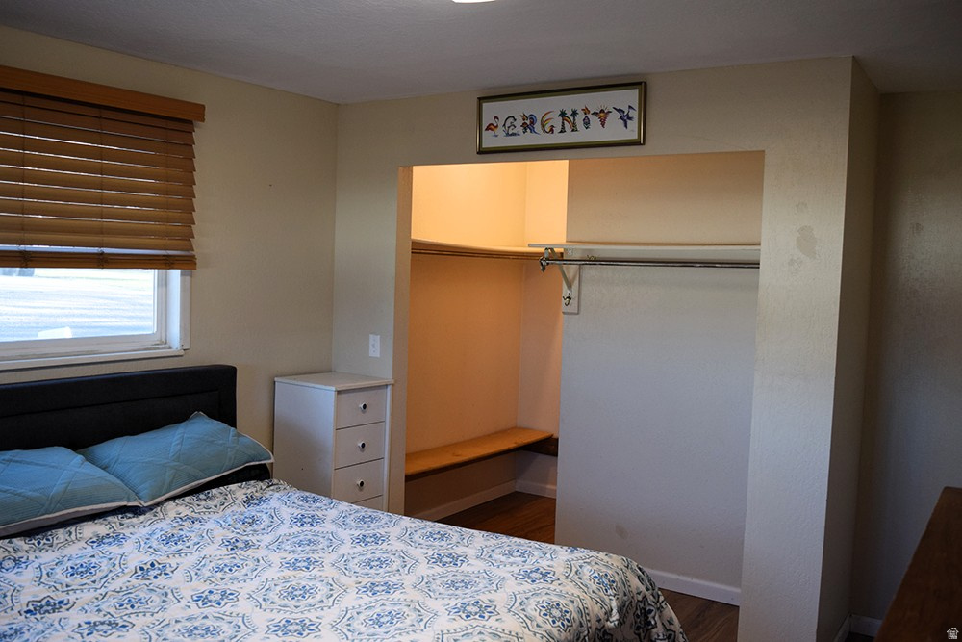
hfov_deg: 57.2
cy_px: 321
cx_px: 481
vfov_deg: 40.0
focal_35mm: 33
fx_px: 882
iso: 400
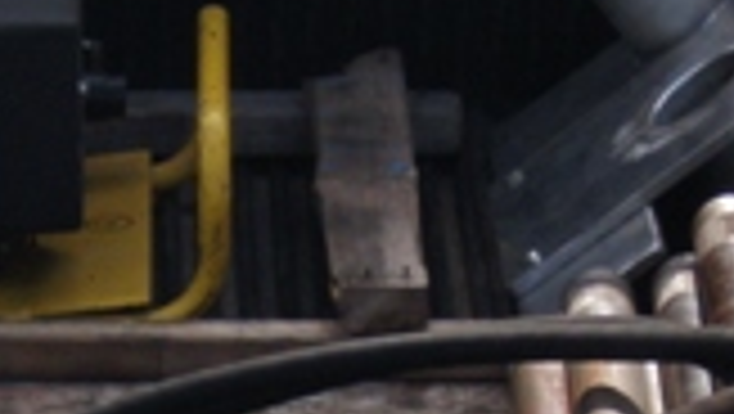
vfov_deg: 3.1
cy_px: 655
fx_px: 7519
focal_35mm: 386
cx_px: 108
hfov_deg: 5.6
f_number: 5
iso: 80
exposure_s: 1/320
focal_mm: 14.11
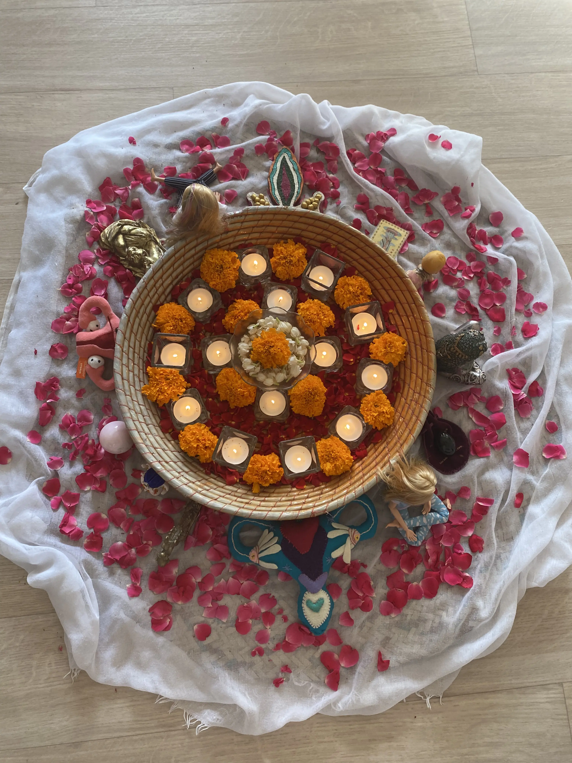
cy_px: 382
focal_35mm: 26
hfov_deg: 53.1
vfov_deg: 67.3
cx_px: 286
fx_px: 573
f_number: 1.8
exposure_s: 1/100
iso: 125
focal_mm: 4.25
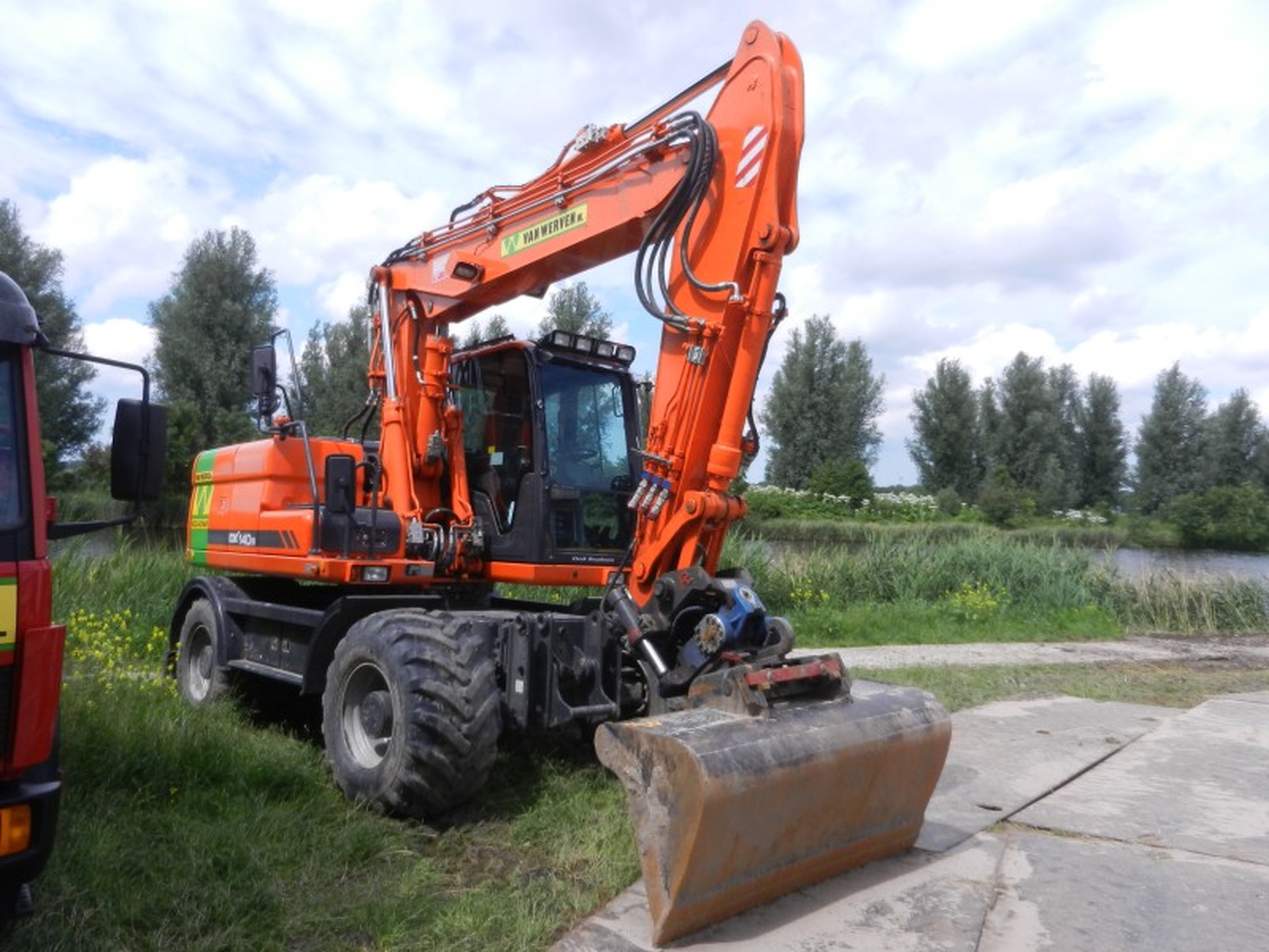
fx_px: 916
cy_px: 476
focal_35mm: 25
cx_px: 634
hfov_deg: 69.4
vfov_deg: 54.9
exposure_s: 1/1250
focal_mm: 4.5
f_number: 3.5
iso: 160
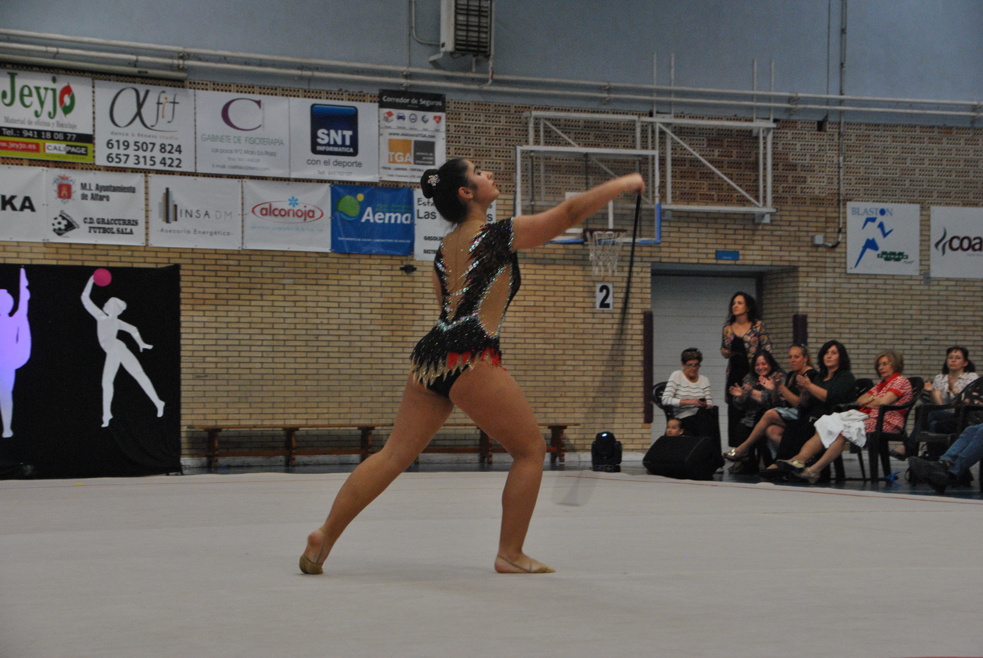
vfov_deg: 16.6
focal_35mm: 82
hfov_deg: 24.6
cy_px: 329
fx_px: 2255
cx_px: 492
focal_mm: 55
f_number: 6.3
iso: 800
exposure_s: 1/160
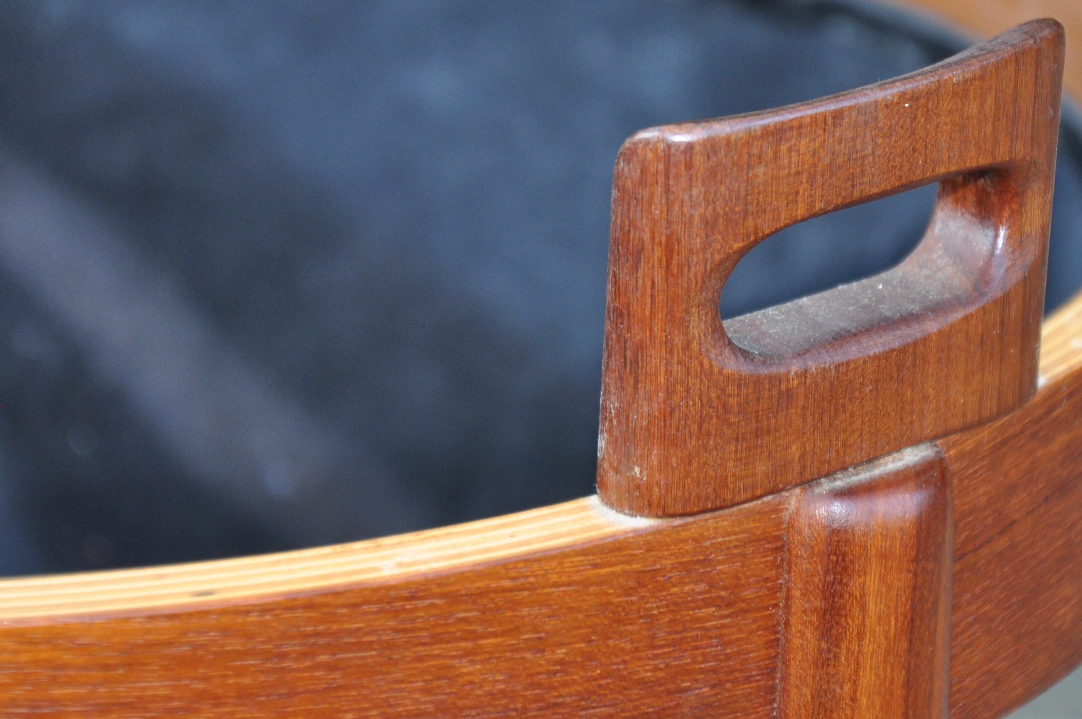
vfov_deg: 6.5
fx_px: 6294
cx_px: 590
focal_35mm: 210
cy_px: 247
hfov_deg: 9.8
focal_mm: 105
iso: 500
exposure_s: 1/60
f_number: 5.6
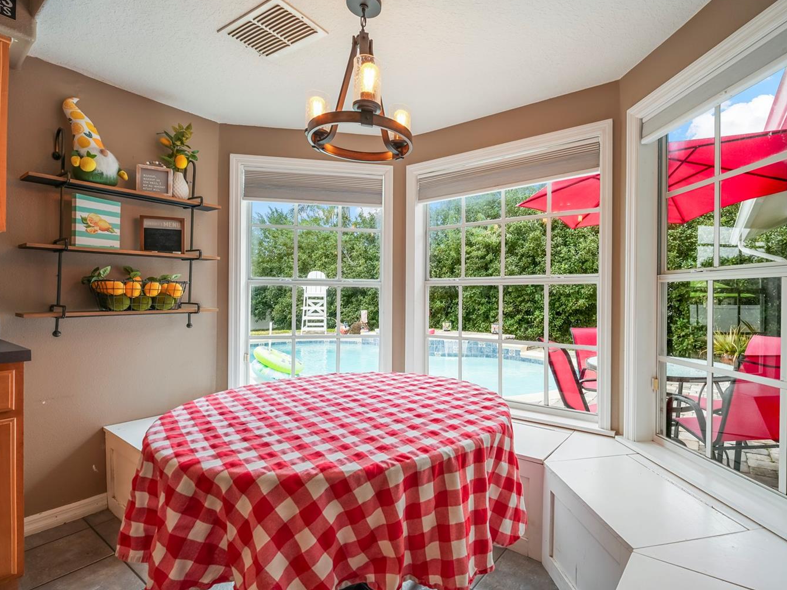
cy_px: 303
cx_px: 455
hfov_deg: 93.8
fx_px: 364
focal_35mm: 16
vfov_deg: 78.1
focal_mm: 14
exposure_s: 1/5
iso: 100
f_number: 8
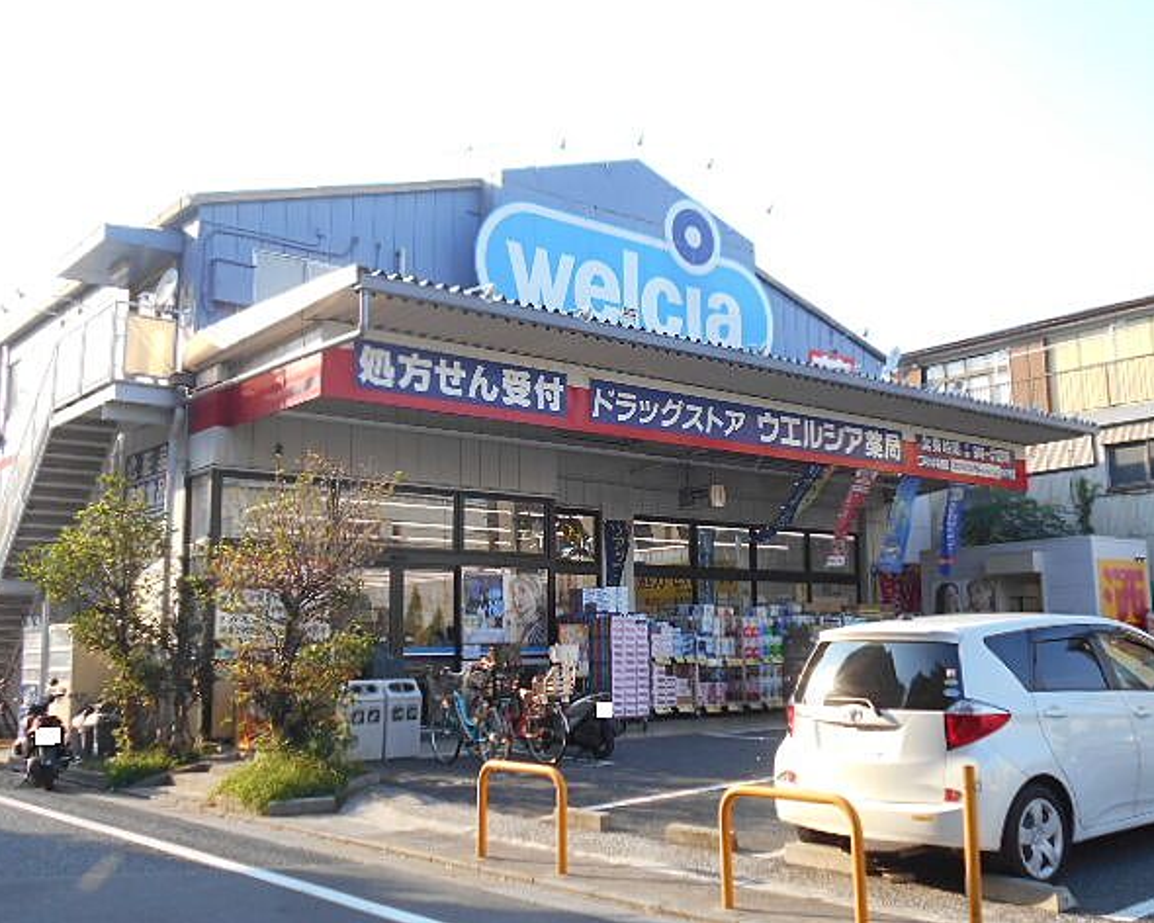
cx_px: 614
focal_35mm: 36
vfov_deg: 41.2
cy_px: 456
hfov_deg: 50.2
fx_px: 1230
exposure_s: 1/200
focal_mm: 5.8
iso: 80
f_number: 3.6
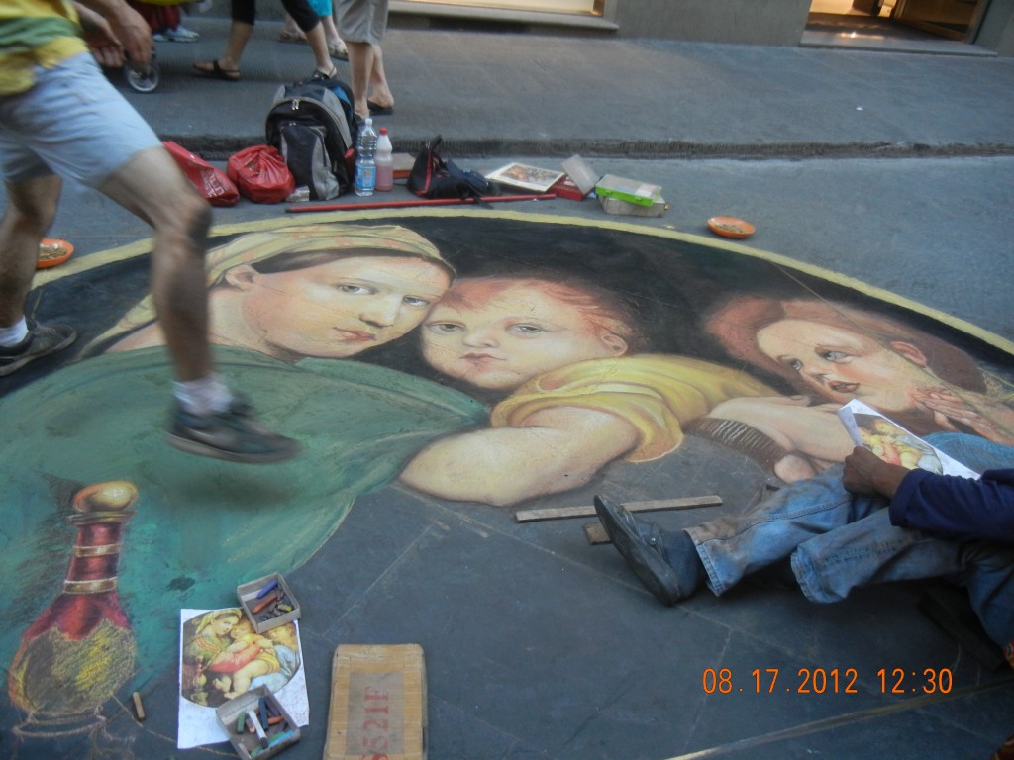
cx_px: 507
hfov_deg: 60.0
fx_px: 879
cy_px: 380
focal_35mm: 30
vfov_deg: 46.8
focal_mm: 5.4
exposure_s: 1/59.1
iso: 395
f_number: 3.5
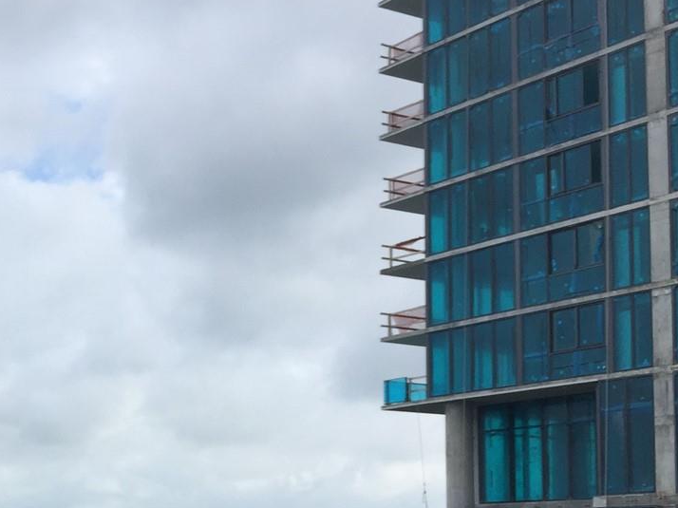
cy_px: 486
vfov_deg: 21.9
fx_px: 1273
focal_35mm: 65
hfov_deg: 27.5
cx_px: -49
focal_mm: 4.15
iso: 32
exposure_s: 1/1647
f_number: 2.2
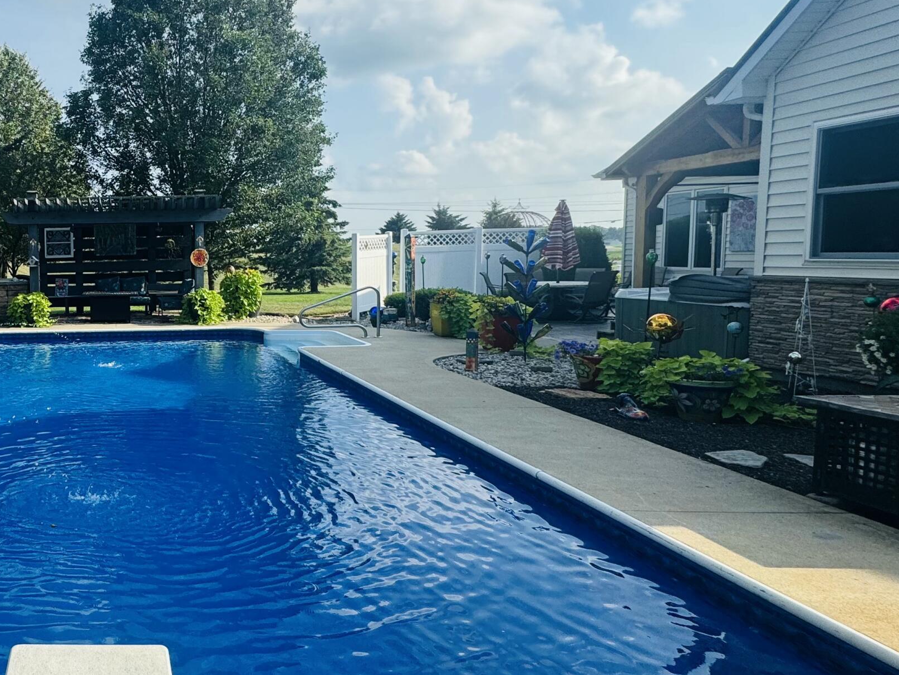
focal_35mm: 26
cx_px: 96
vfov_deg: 53.0
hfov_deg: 58.0
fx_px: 675
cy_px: 309
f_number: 2.2
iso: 40
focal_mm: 2.22
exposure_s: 1/858
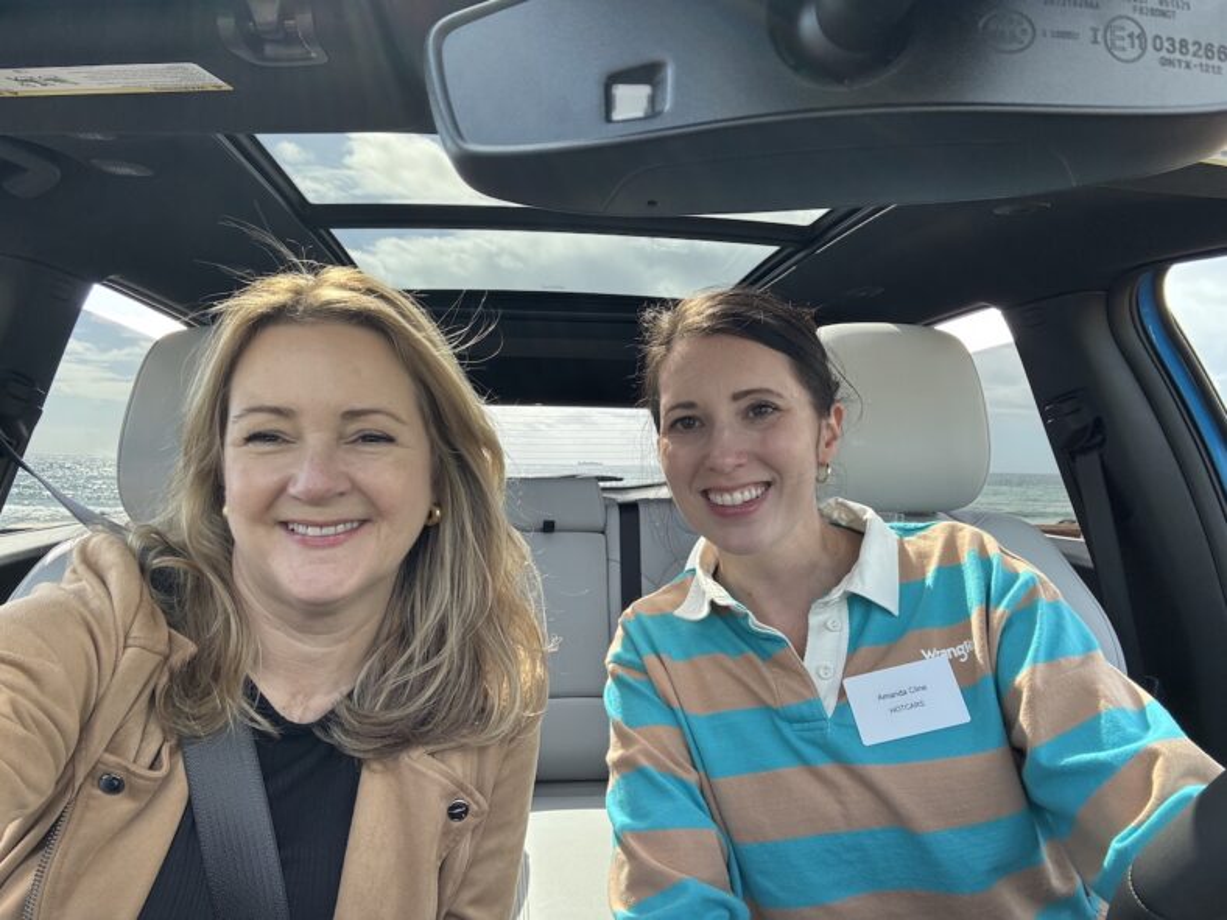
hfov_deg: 73.9
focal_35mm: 23
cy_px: 460
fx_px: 815
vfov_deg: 58.9
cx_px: 614
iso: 25
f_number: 1.9
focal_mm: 2.69
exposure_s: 1/175
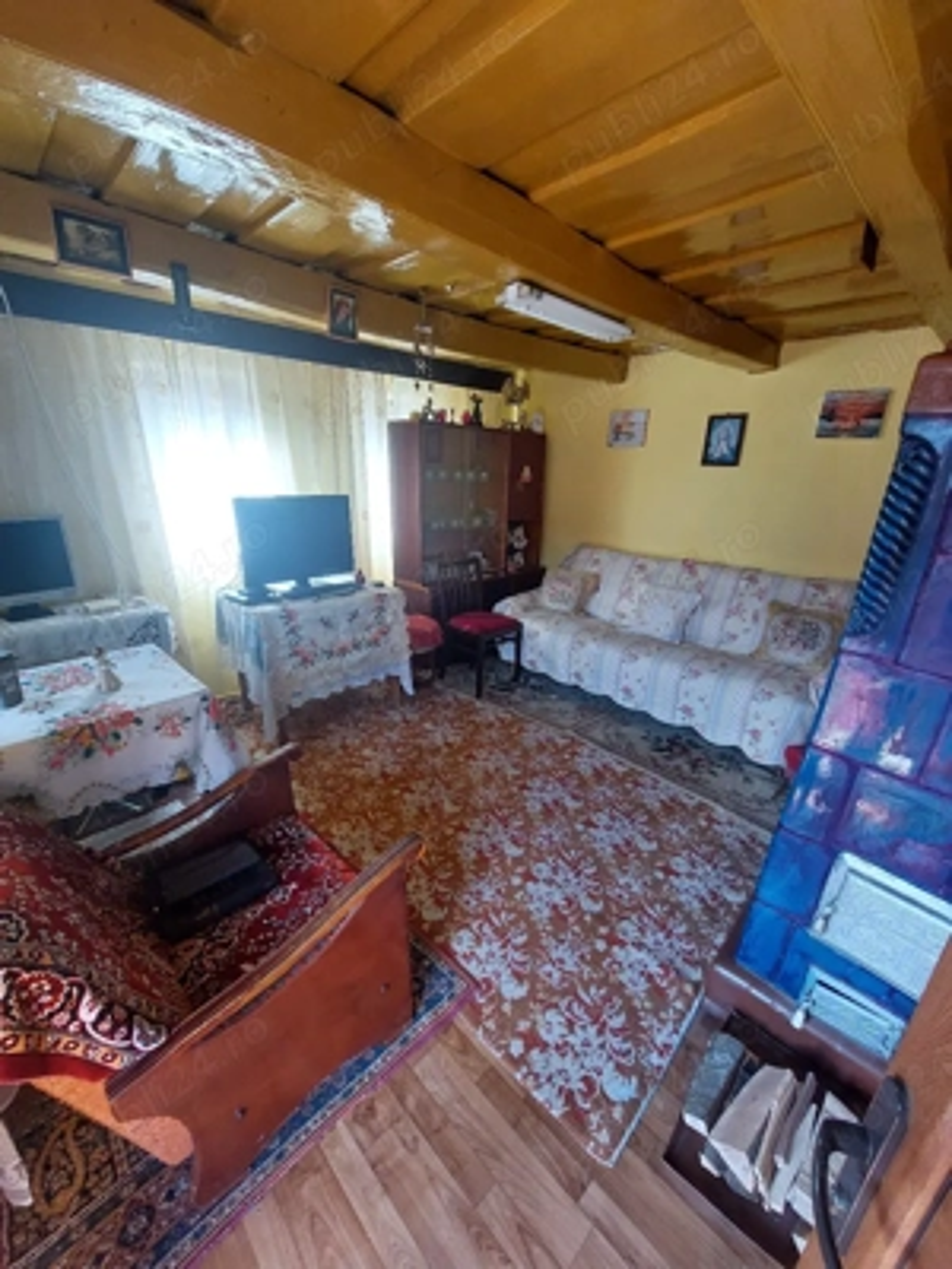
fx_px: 477
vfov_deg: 106.2
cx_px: 476
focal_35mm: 13
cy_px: 634
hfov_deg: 89.9
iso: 100
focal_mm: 1.74
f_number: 2.2
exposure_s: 1/50
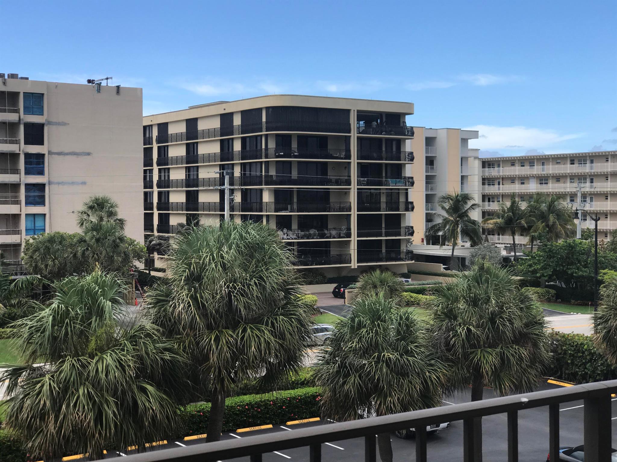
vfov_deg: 25.7
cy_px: 231
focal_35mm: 57
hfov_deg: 33.8
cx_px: 308
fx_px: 1016
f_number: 2.8
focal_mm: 6.6
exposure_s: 1/409
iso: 20
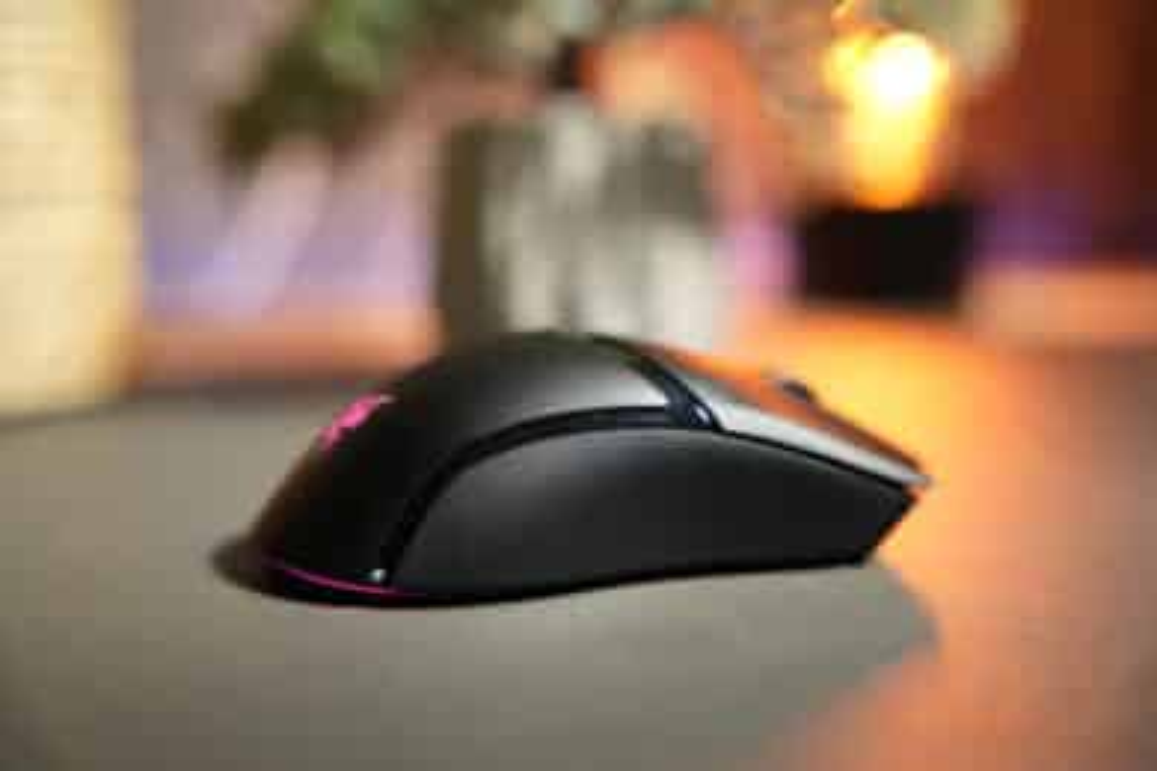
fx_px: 1726
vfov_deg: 25.2
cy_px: 386
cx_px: 578
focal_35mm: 54
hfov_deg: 37.1
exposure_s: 1/60
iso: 200
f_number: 2.8
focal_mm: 53.7
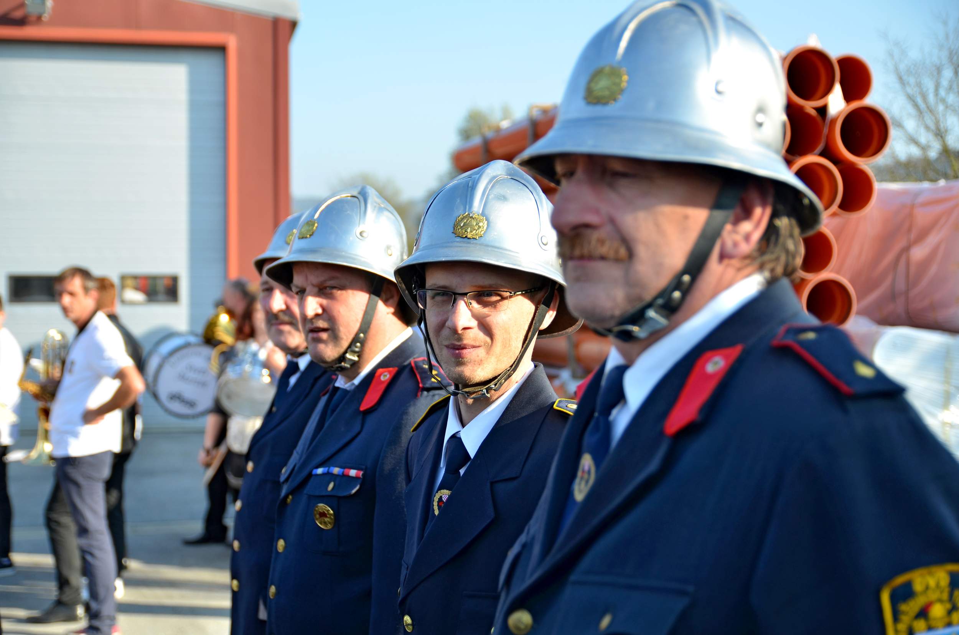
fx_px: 1515
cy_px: 318
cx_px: 480
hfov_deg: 35.1
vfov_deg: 23.7
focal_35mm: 57
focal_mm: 38
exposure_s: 1/640
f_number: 3.2
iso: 100
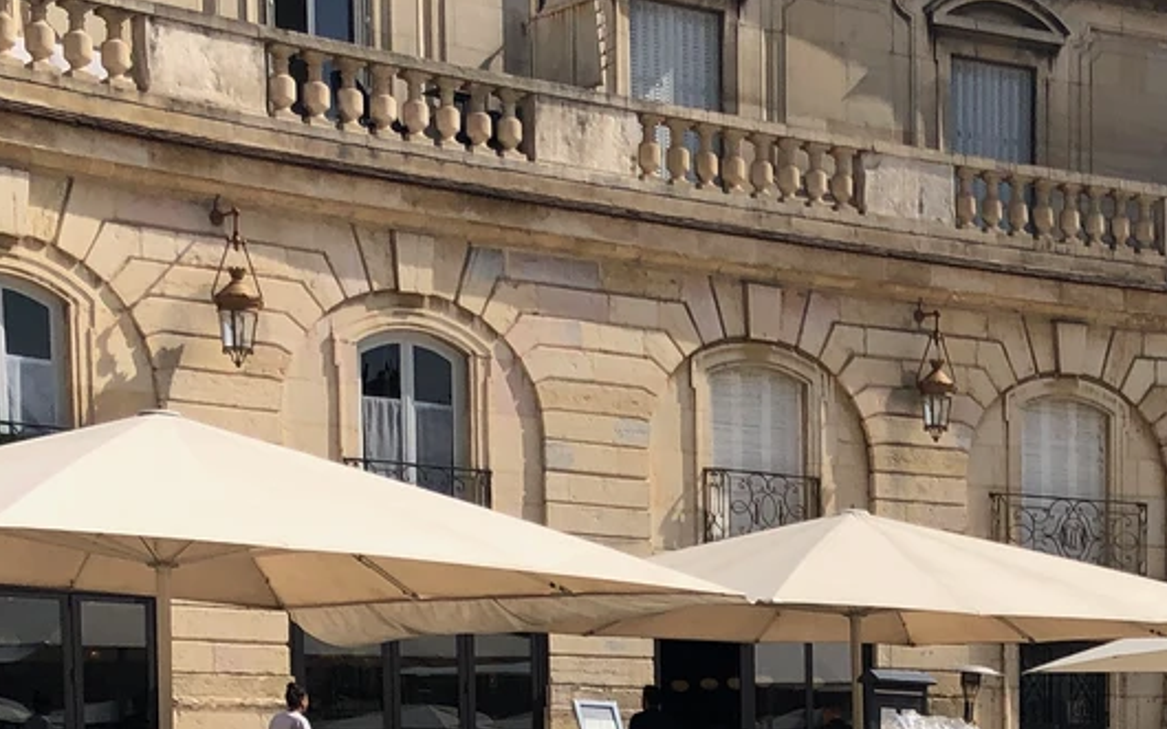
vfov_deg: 14.7
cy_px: 1016
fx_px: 2671
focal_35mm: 84
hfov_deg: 23.5
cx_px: 1207
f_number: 1.8
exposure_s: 1/2558
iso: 20
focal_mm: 4
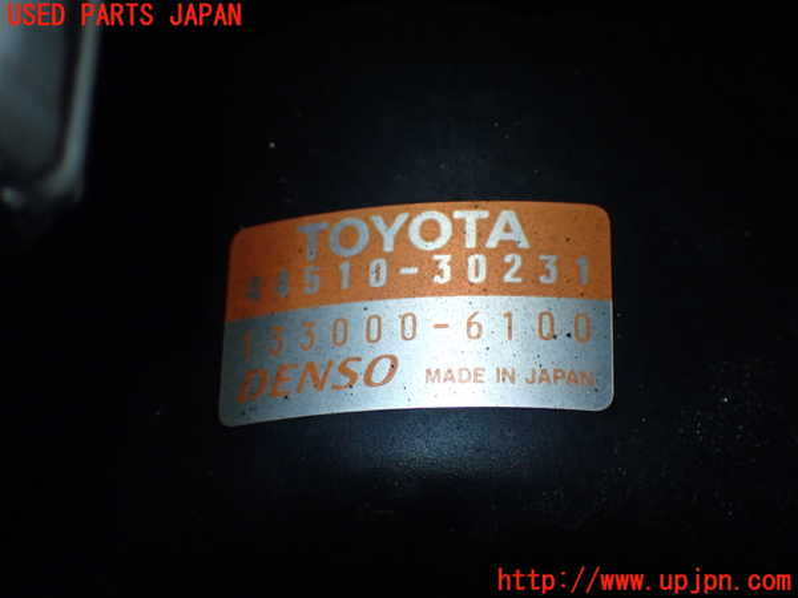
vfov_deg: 20.7
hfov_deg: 27.4
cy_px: 299
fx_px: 1637
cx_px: 399
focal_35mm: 71
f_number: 3.9
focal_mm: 12.73
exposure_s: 1/250
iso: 640
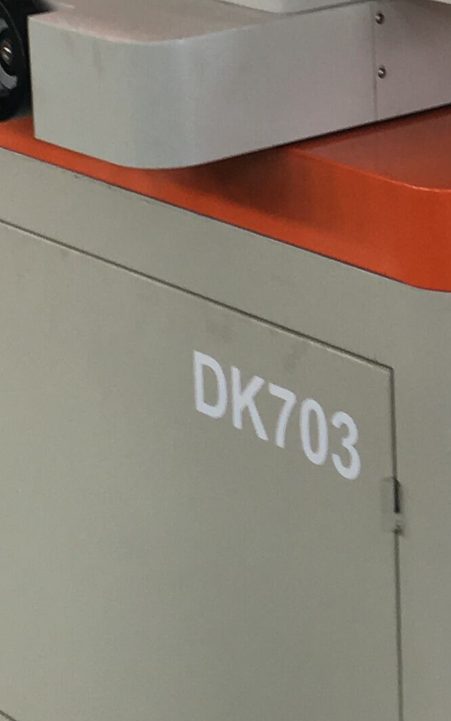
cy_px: -60
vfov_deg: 17.4
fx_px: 2280
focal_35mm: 116
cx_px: 692
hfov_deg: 10.8
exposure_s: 1/50
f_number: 2.2
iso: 25
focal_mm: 4.15
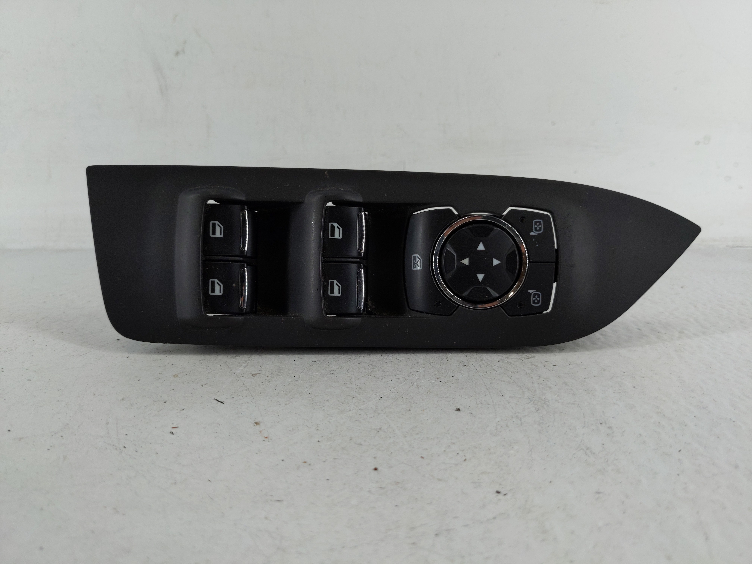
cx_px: 376
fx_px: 543
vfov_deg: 54.9
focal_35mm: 25
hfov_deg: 69.4
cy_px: 282
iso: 57
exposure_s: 1/125
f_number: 1.73
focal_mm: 4.38
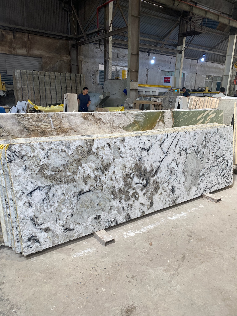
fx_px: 237
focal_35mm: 26
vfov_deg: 67.3
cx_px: 118
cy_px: 158
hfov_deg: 53.1
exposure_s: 1/100
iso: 100
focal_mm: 4.25
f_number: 1.8
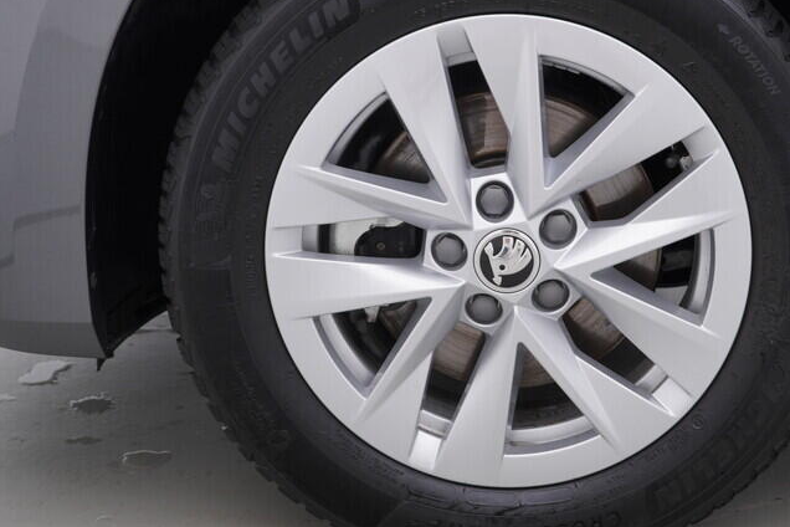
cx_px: 494
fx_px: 1273
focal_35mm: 58
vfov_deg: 23.3
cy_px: 198
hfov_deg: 34.3
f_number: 4
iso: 125
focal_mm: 24
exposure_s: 1/60
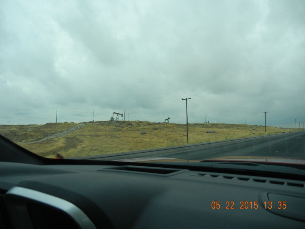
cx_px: 152
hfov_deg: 60.0
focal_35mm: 30
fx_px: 264
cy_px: 114
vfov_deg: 46.8
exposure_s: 1/252
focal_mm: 5.4
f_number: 7
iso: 160
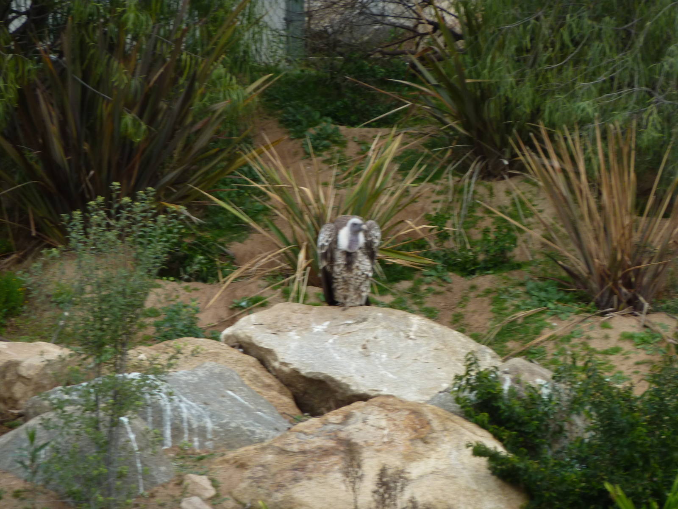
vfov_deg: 5.0
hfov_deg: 6.6
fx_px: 5876
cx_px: 339
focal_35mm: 300
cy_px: 254
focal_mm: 49.2
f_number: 4.9
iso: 160
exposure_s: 1/125
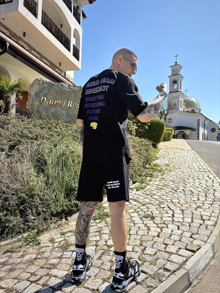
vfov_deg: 67.3
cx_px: 110
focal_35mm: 26
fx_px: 220
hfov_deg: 53.1
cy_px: 146
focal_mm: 5.96
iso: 50
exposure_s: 1/3448
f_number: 1.6
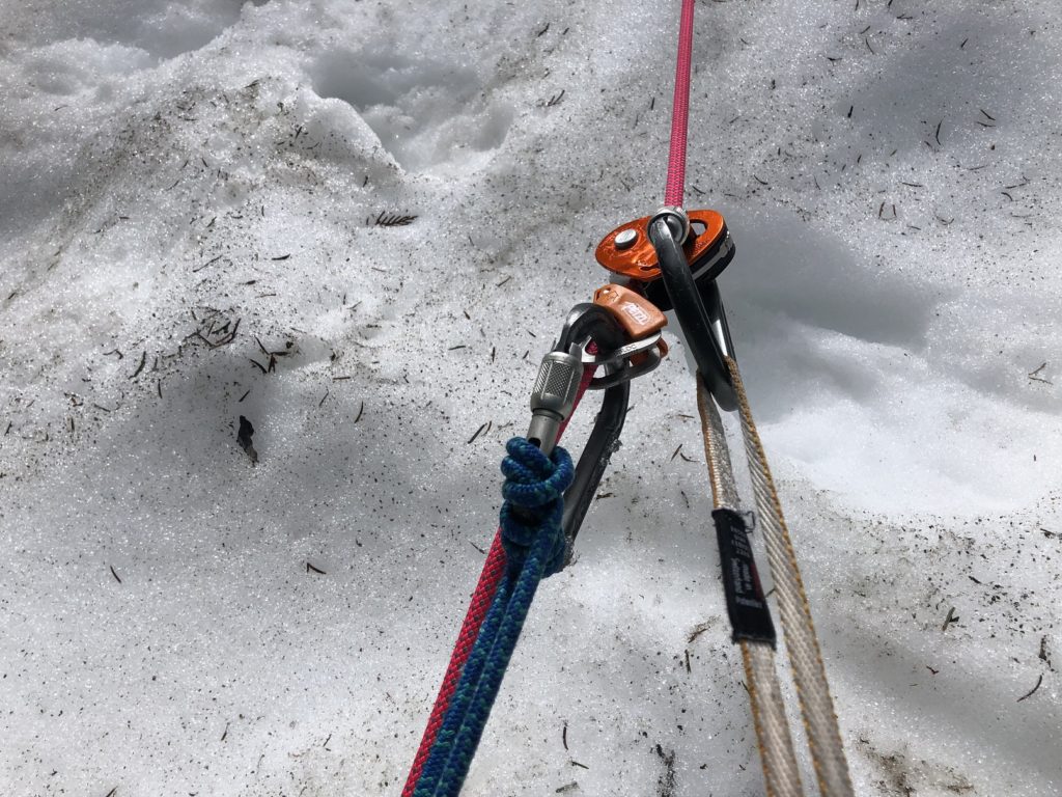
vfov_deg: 49.7
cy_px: 398
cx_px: 531
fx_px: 859
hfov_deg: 63.4
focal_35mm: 28
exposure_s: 1/3436
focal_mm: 3.99
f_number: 1.8
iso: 25
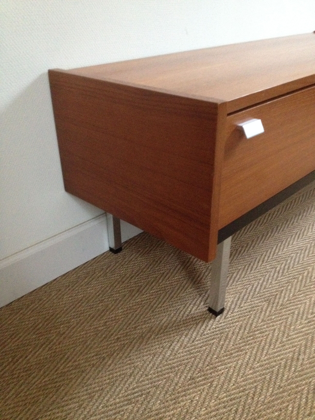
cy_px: 210
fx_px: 425
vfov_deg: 52.6
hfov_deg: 40.7
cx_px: 158
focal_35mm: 35
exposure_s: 1/15
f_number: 2.4
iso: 800
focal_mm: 4.28
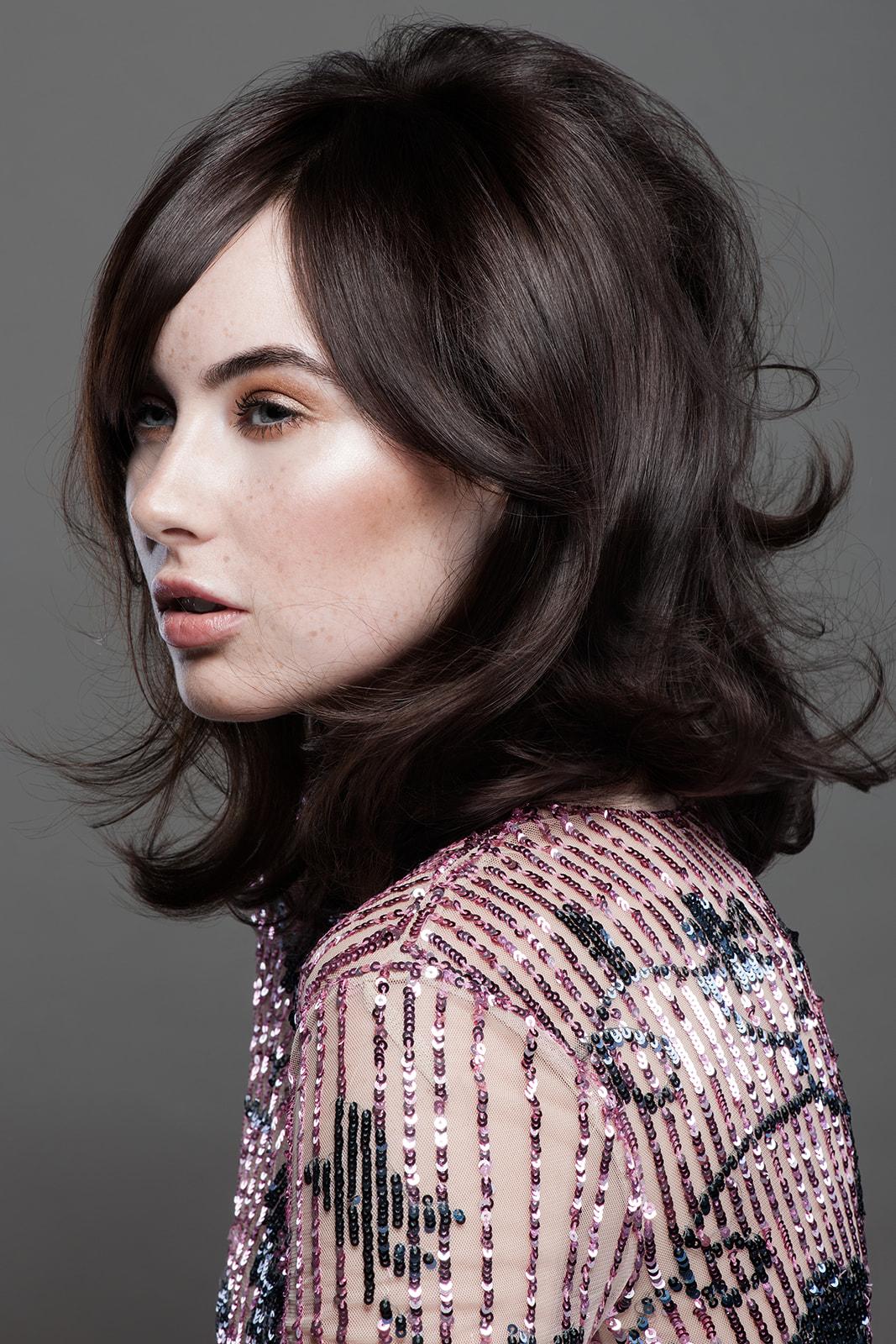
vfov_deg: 19.5
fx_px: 3919
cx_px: 448
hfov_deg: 13.0
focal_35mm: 105
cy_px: 672
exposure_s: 1/160
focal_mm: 105
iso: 100
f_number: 18
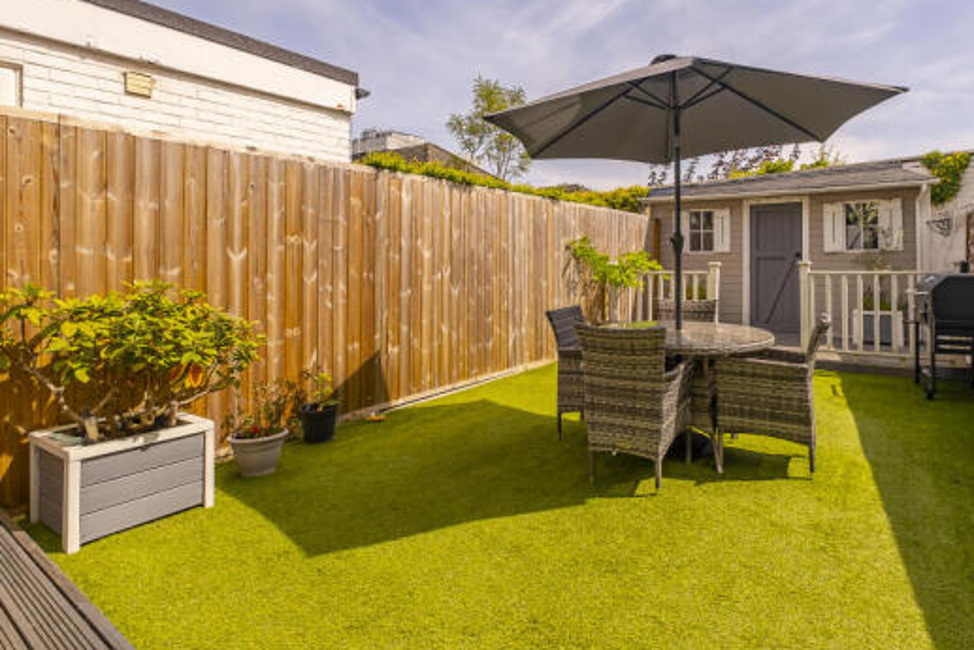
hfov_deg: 86.3
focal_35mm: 19
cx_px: 557
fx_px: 514
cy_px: 250
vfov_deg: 63.8
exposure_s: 1/1600
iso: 400
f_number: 5.6
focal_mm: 10
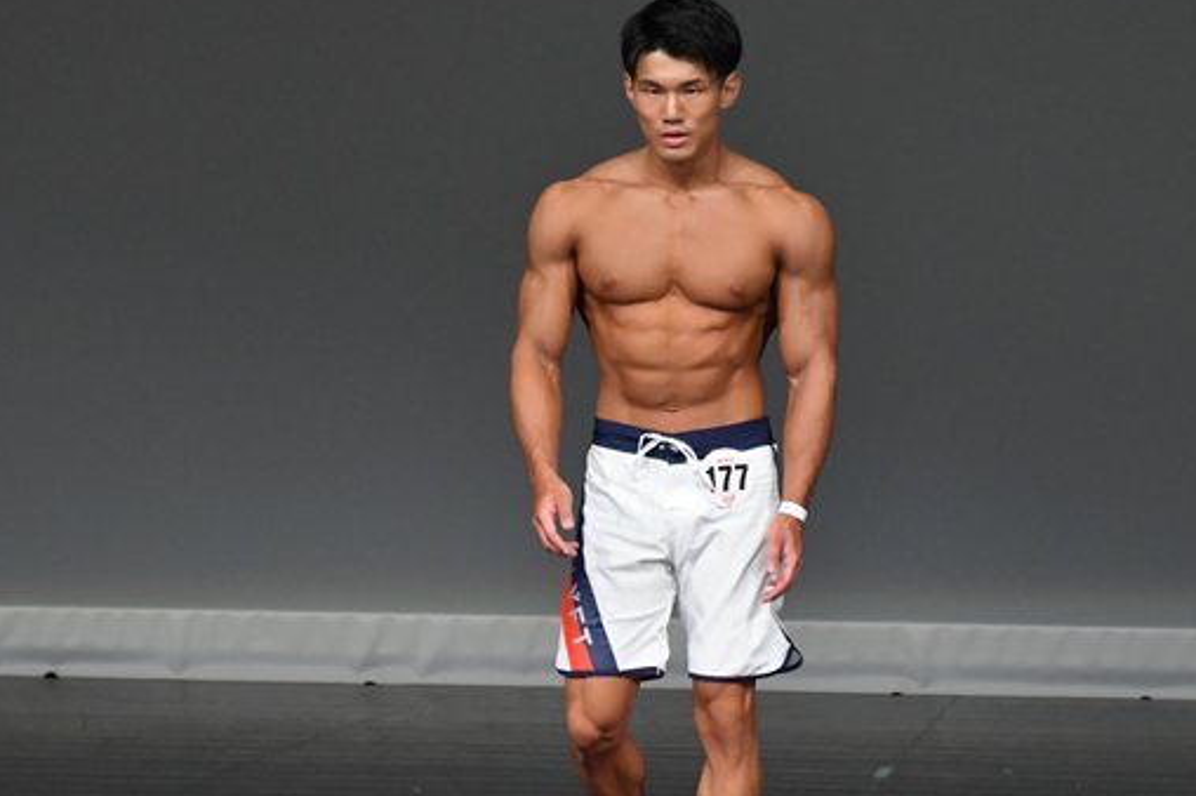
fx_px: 18990
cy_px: 537
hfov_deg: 3.6
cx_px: 625
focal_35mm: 572
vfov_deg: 2.4
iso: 4000
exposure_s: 1/400
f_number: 5.6
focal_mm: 250
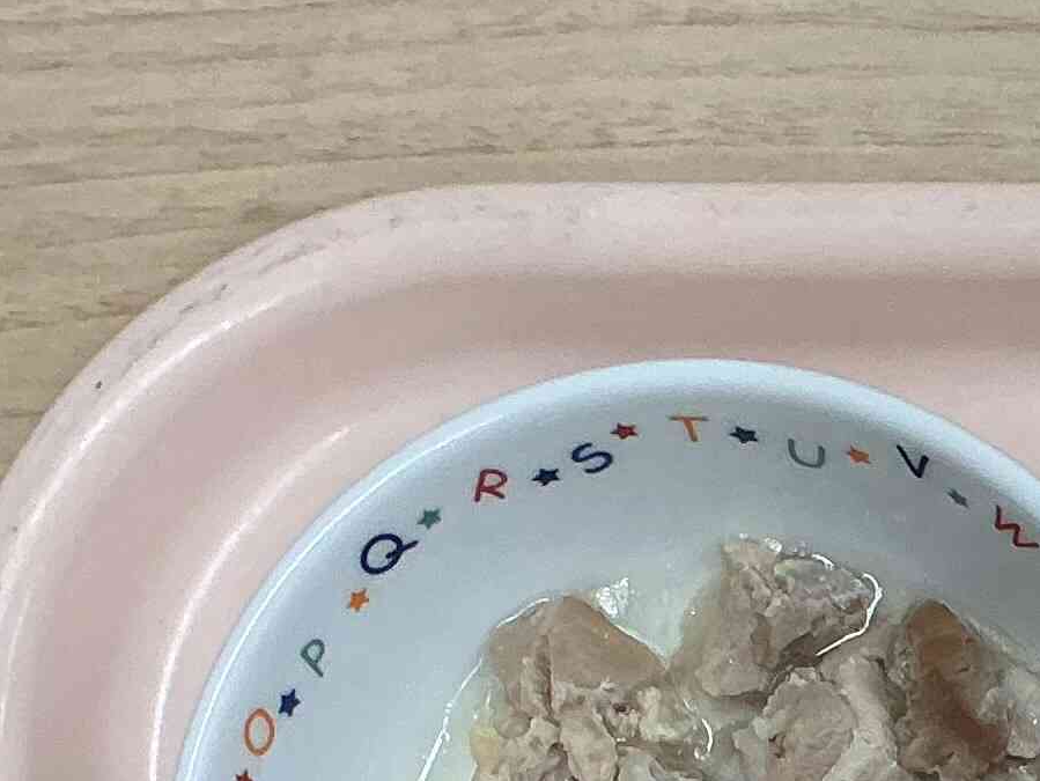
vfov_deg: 10.5
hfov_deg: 14.0
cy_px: 1542
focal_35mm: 130
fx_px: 3907
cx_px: 1665
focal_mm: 3
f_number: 1.8
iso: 32
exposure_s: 1/60
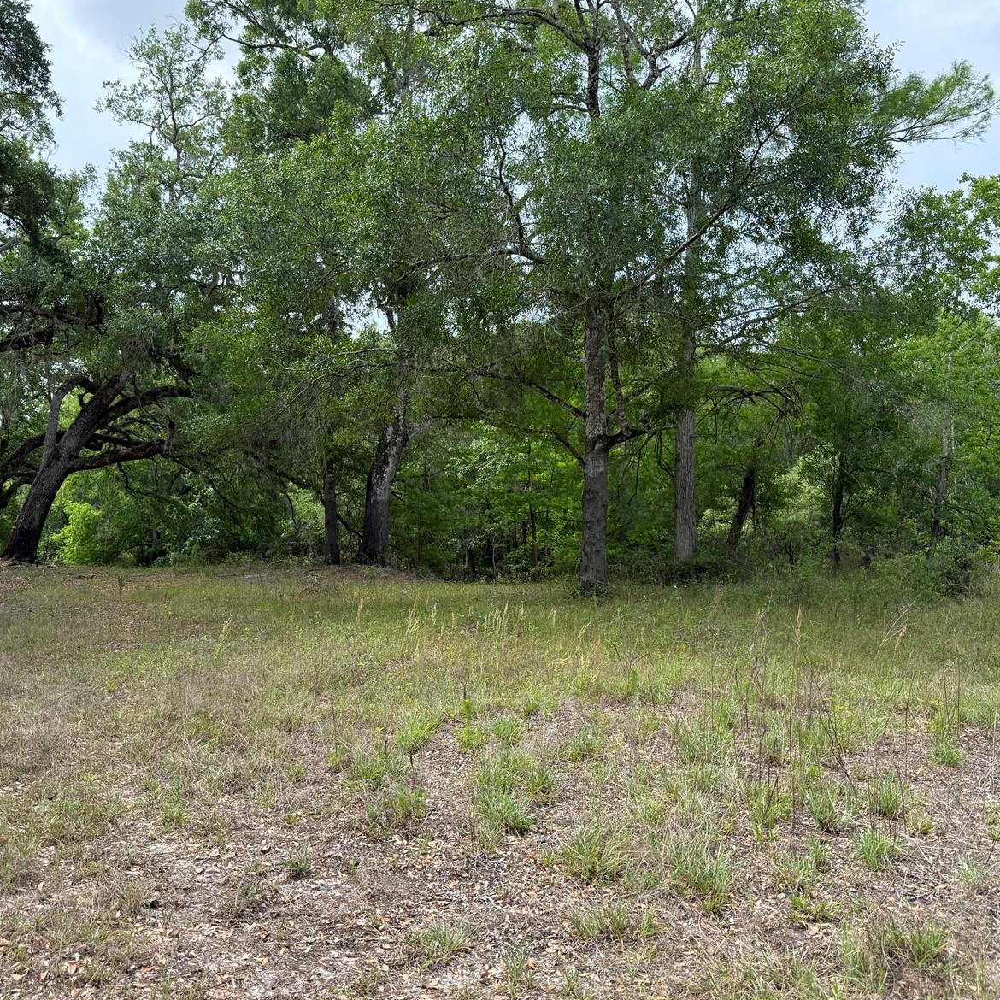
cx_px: 513
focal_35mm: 29
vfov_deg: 55.6
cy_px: 496
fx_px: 948
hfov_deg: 55.6
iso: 100
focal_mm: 6.76
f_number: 1.78
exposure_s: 1/1855
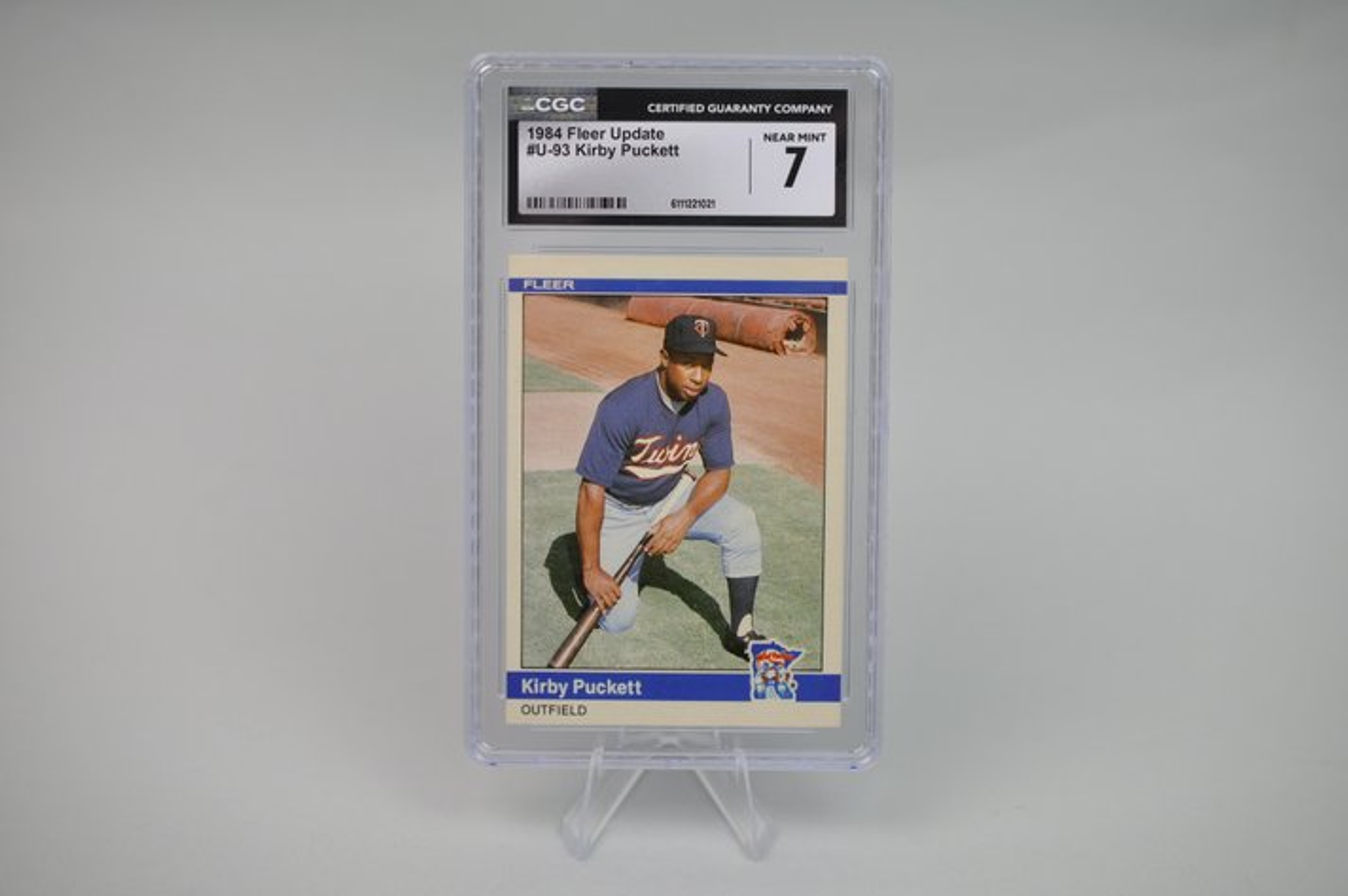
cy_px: 448
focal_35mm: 60
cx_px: 674
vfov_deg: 22.6
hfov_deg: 33.4
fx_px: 2244
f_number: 4
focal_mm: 40
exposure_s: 1/60
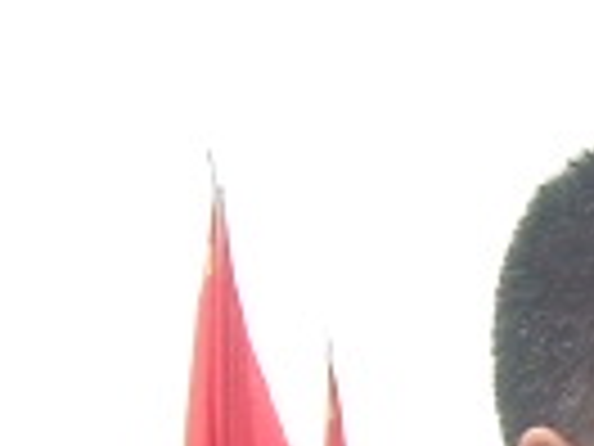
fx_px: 4667
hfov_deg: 6.9
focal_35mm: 272
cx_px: 1413
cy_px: 996
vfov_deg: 5.3
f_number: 2.8
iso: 64
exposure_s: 1/201
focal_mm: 5.7
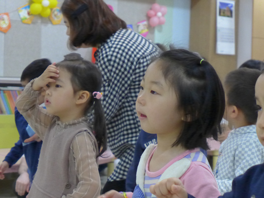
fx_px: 686
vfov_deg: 16.4
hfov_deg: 21.8
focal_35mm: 90
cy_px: 99
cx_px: 132
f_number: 2.3
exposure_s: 1/500
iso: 1600
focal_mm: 17.7
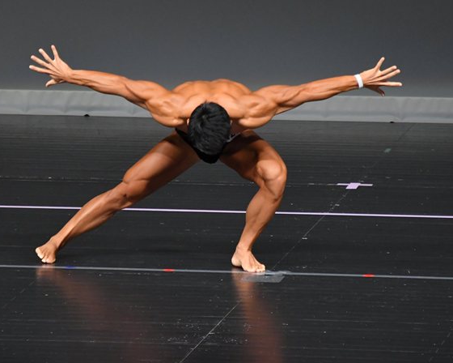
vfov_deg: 3.2
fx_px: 6529
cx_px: 187
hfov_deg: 4.0
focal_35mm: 487
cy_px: 157
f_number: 5.6
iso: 4000
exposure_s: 1/400
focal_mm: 250
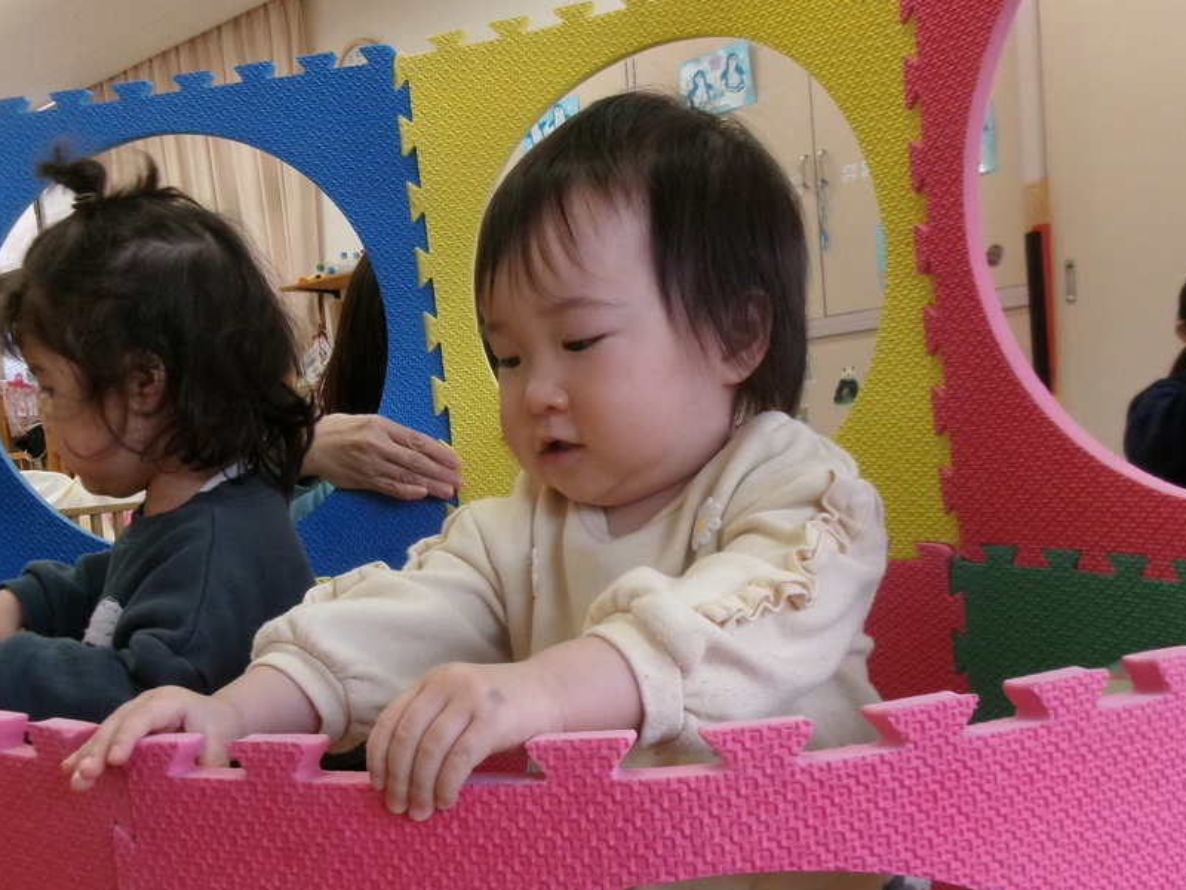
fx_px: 1199
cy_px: 555
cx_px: 526
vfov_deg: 40.4
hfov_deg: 52.5
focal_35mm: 35
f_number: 3.9
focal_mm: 5.1
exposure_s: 1/125
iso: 513
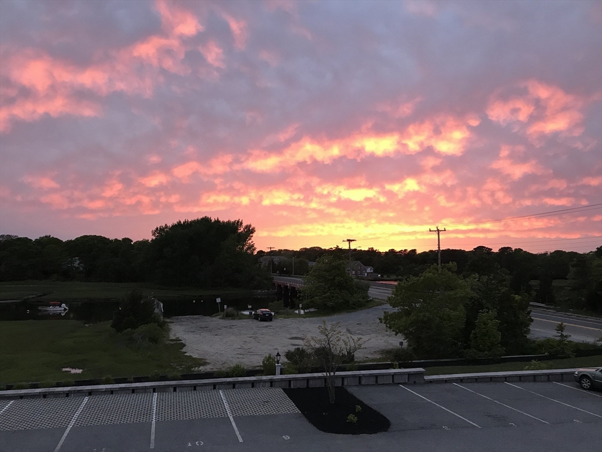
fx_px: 487
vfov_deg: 49.7
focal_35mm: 28
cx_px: 301
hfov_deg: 63.4
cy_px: 226
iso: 40
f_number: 1.8
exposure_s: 1/15
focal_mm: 3.99
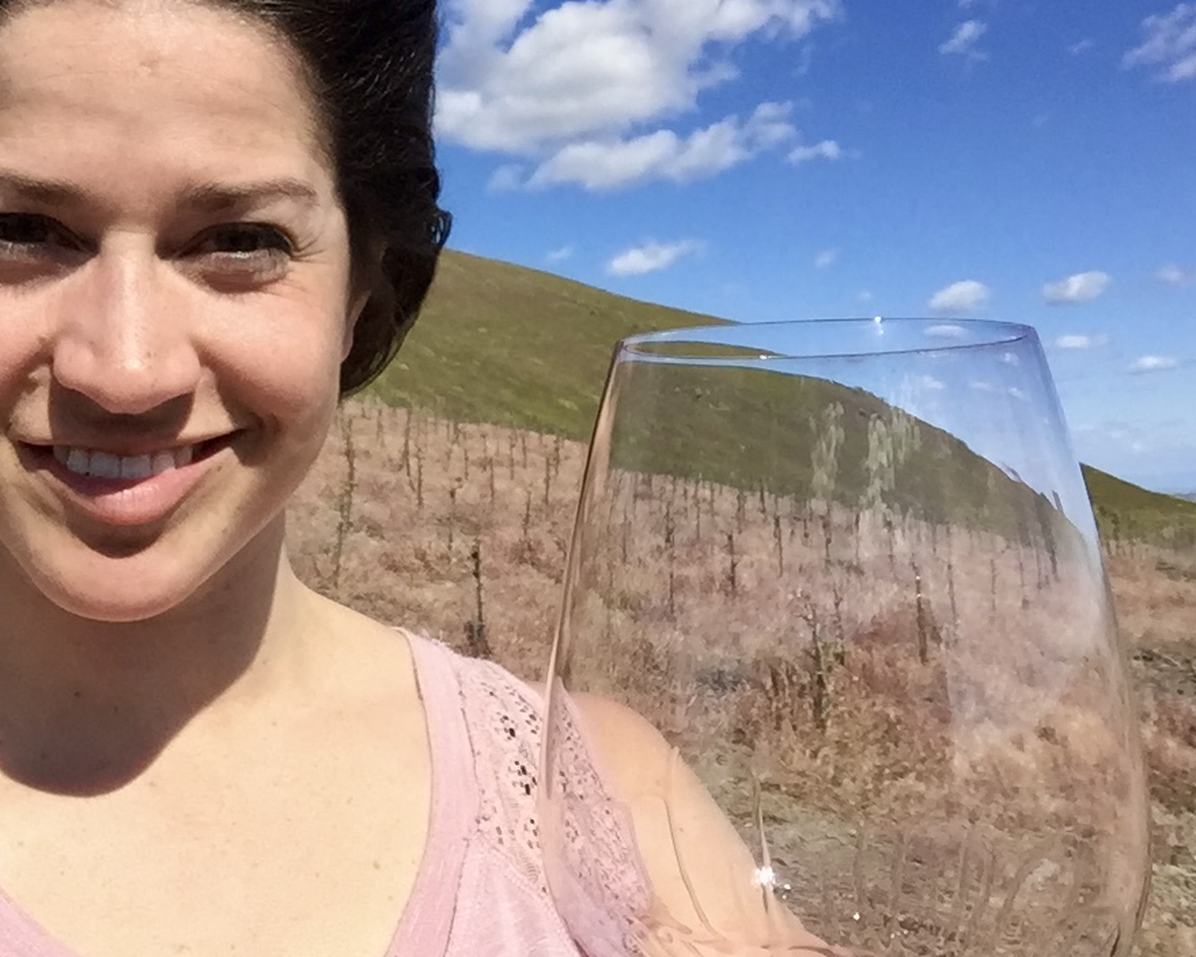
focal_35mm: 44
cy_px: 406
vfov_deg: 34.1
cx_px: 415
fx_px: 1557
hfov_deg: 41.5
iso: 32
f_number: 2.2
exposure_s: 1/1873
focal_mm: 2.65
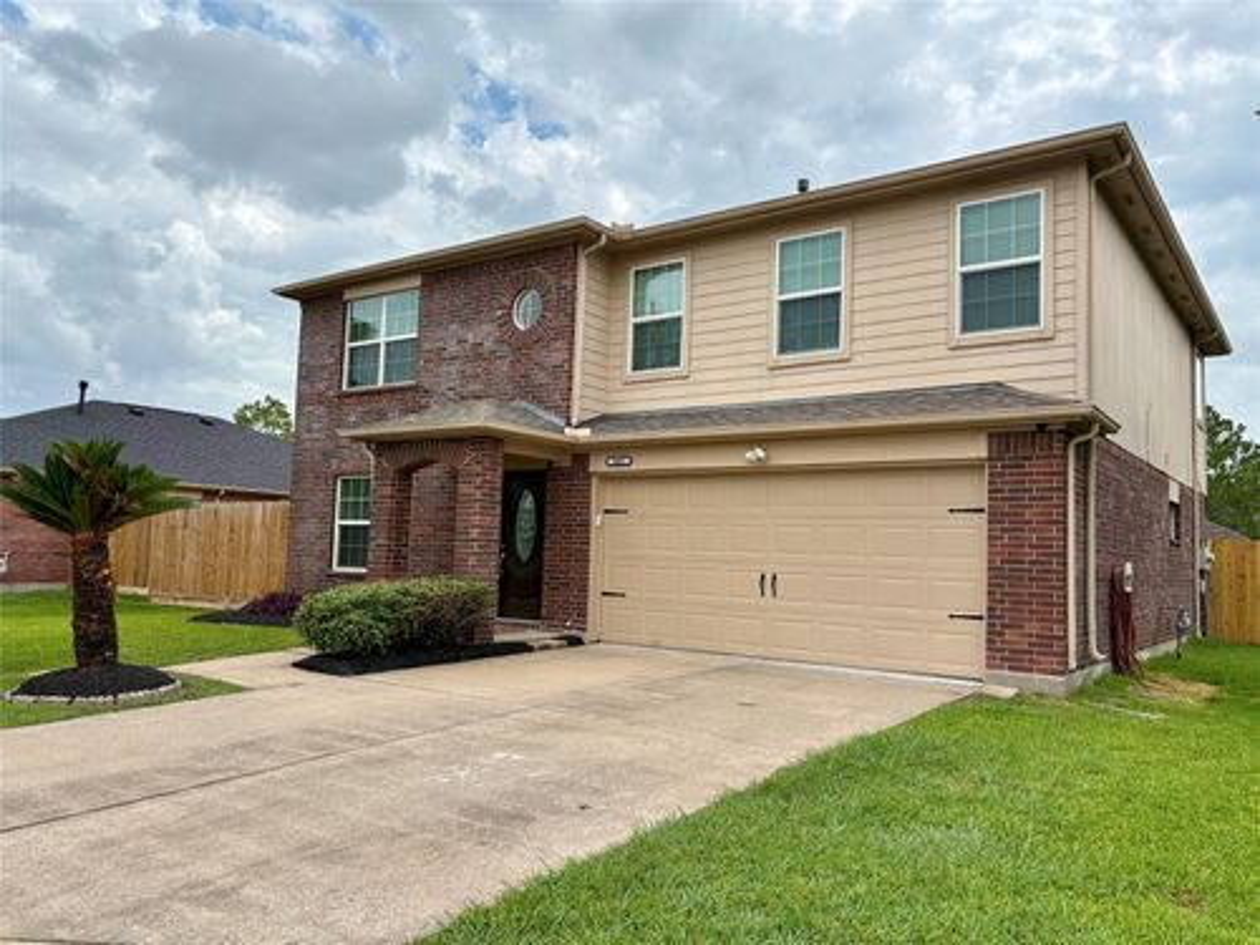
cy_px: 472
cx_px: 630
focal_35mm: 26
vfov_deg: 53.1
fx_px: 946
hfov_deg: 67.3
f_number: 1.6
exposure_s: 1/3623
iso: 50
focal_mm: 5.96
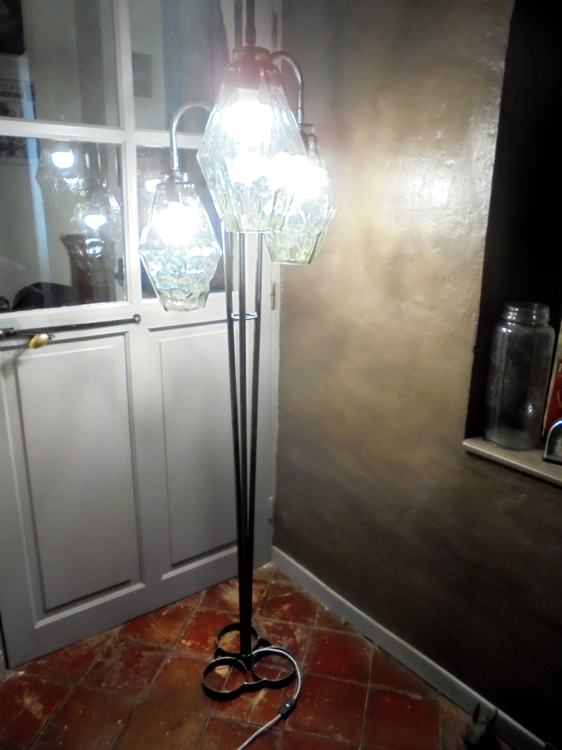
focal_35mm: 26
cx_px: 281
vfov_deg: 67.3
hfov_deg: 53.1
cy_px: 375
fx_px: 563
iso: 400
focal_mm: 4.6
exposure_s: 1/30
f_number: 3.5
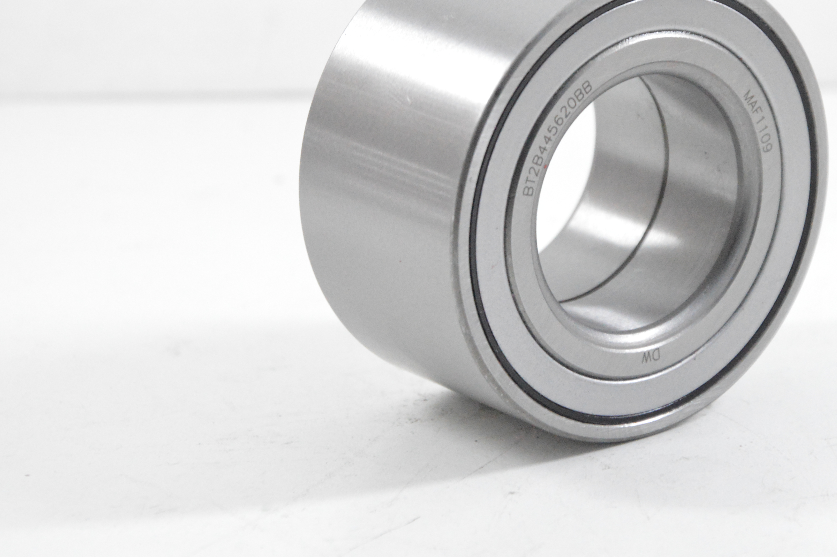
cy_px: 178
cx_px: 585
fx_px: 4991
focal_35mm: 215
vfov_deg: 6.4
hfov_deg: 9.6
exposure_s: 1/100
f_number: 7.1
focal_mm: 85
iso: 3200
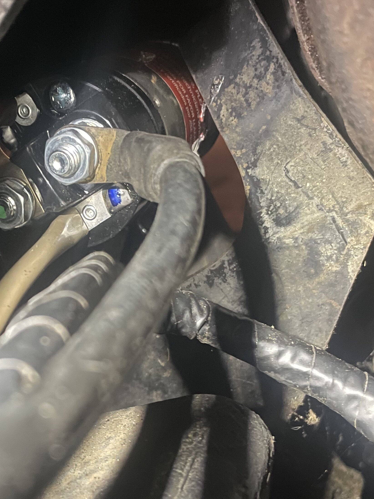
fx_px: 691
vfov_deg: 39.3
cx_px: 52
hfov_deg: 29.3
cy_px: 321
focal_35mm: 48
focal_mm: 4.2
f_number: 1.6
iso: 500
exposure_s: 1/9
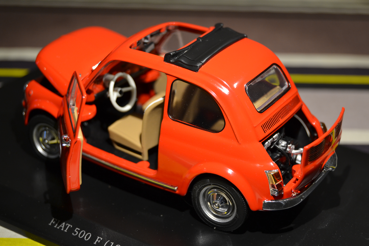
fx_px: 846
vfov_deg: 16.6
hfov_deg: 24.6
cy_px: 123
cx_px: 184
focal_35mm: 82
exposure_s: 1/60
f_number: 5.6
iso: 450
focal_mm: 55
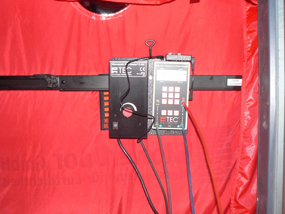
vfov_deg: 39.7
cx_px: 142
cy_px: 107
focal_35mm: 36
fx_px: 296
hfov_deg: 51.4
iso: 100
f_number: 4
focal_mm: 6
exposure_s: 1/30
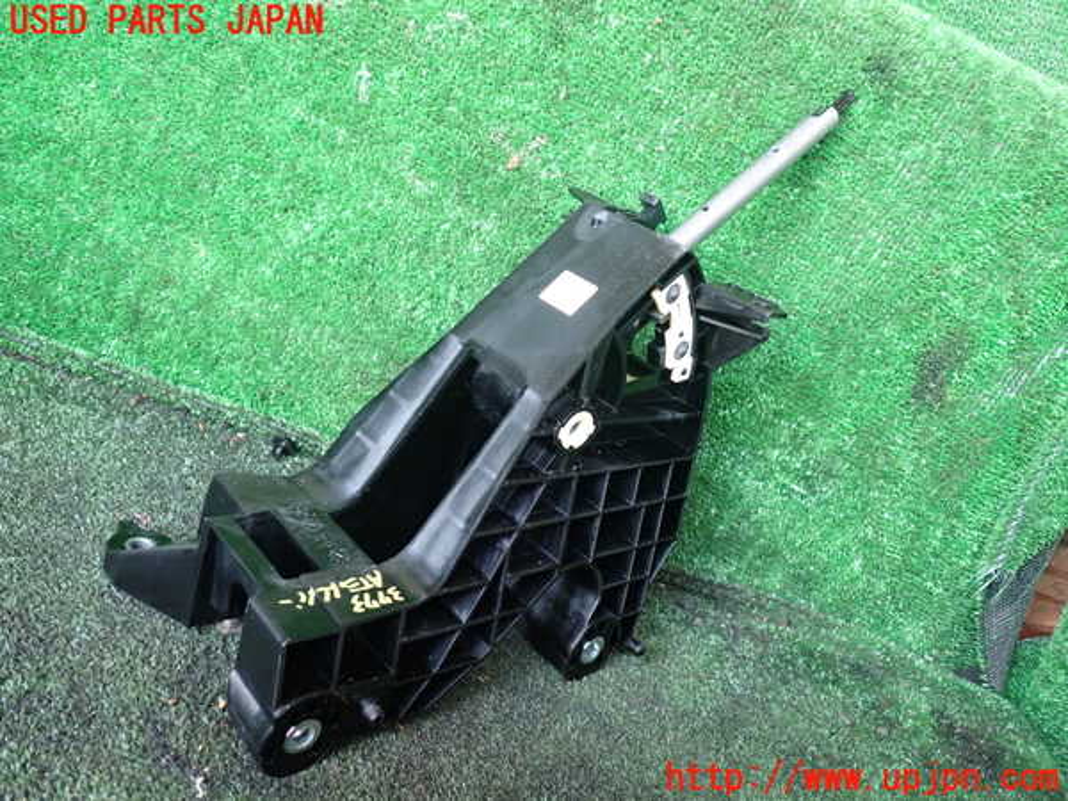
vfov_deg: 46.8
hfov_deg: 60.0
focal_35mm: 30
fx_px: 926
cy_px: 400
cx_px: 534
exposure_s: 1/30
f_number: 2.3
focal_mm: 5.4
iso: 320
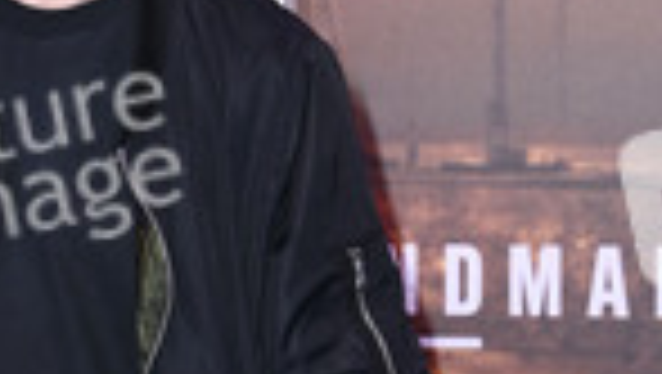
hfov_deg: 11.0
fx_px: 3408
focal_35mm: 194
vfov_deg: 6.3
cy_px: 406
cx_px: 81
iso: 320
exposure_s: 1/200
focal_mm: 68
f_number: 5.6
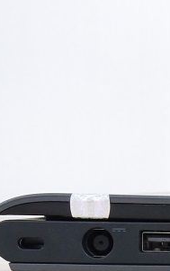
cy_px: 214
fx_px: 696
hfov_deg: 11.6
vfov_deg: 21.8
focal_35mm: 94
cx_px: 398
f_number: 5.6
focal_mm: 11
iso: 2500
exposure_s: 1/25
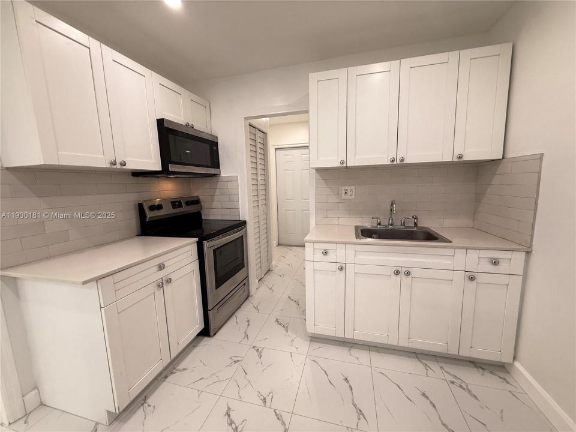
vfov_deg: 85.7
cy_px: 216
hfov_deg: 102.1
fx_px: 233
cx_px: 288
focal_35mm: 14
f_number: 2.2
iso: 200
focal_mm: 2.22
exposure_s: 1/120
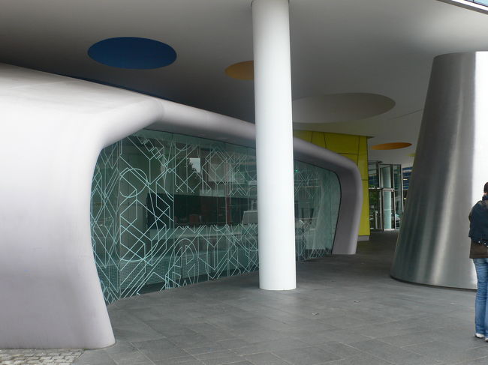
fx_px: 479
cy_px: 182
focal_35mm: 34
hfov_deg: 54.0
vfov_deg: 41.8
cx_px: 244
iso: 80
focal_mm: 6.3
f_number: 3.6
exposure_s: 1/125
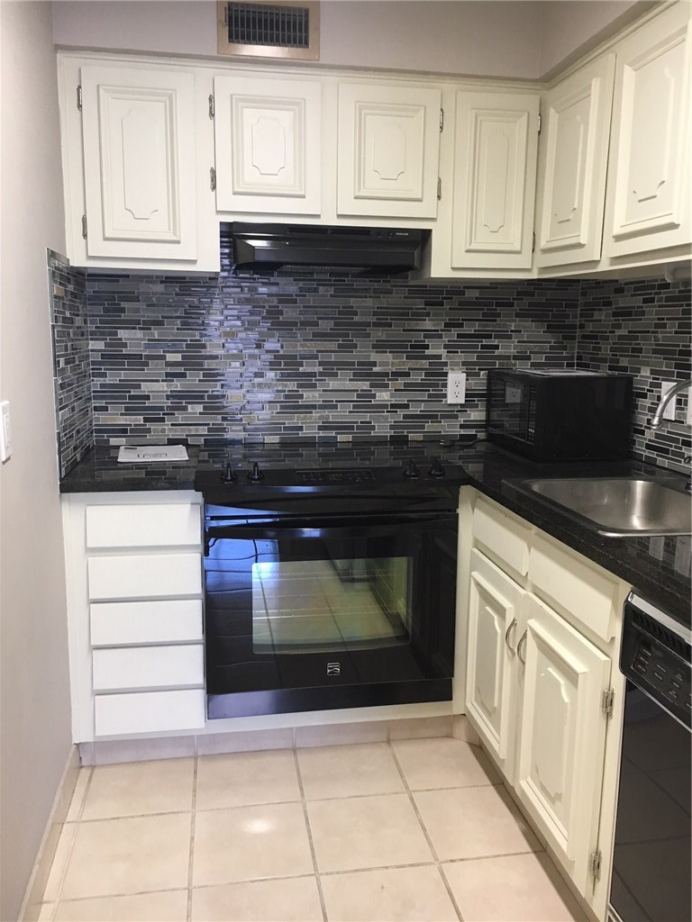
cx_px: 346
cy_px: 461
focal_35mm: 29
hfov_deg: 48.2
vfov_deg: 61.7
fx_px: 773
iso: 80
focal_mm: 4.15
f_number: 2.2
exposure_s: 1/30
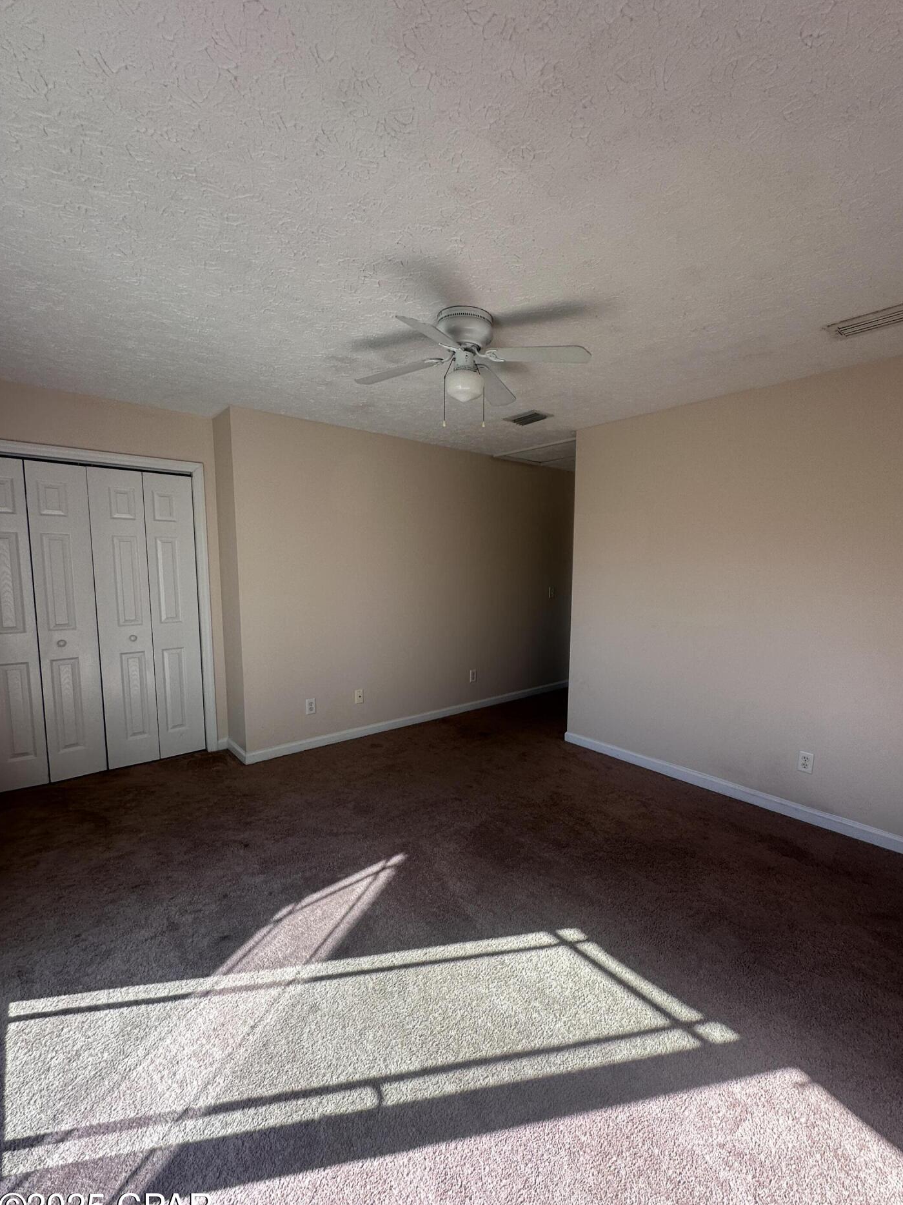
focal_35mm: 15
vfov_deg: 98.1
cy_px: 621
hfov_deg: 81.6
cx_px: 479
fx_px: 522
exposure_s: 1/191
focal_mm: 2.22
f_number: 2.2
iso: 40
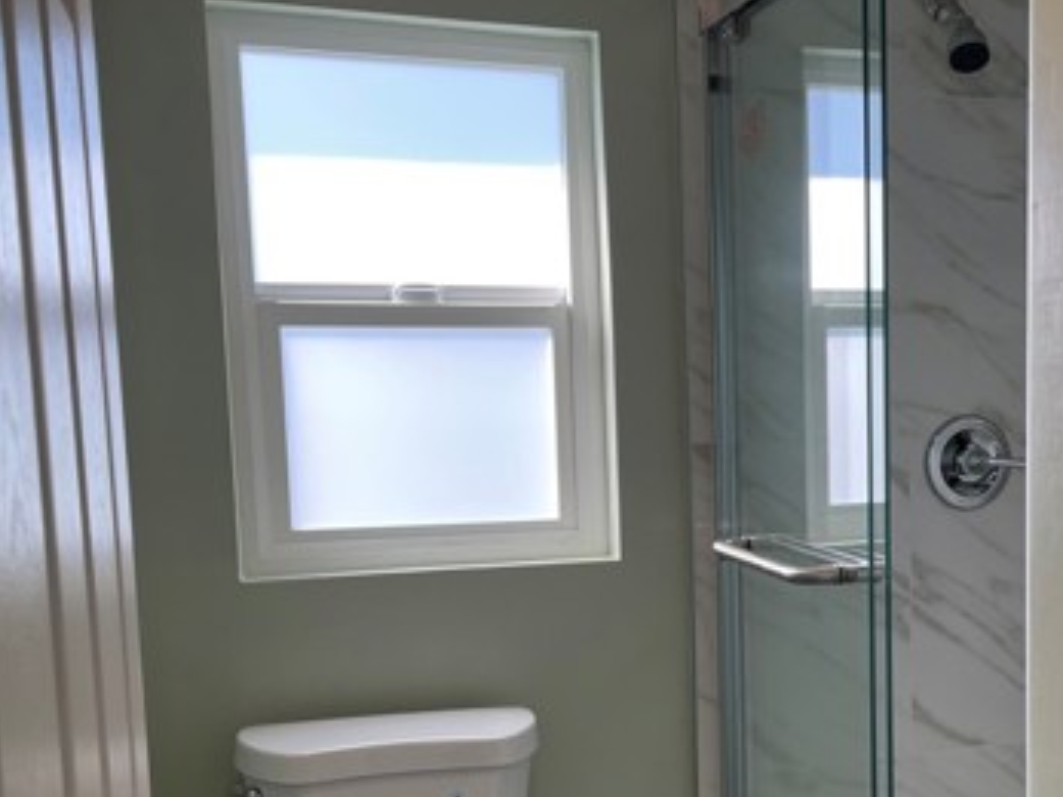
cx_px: 824
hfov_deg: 38.4
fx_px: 1473
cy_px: 576
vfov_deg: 29.9
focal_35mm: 48
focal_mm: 4.2
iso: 32
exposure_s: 1/153
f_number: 1.6
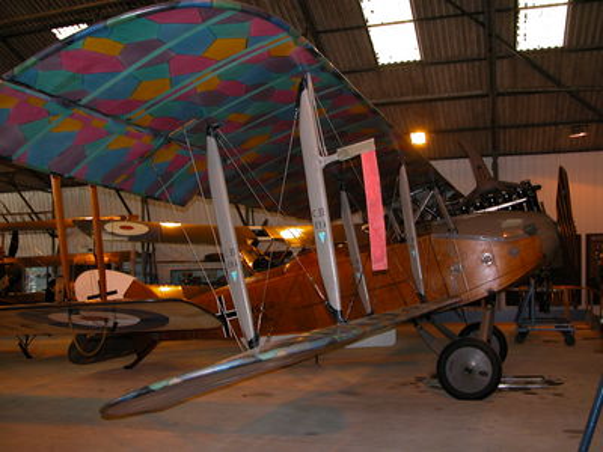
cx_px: 302
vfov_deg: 40.7
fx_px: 610
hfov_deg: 52.6
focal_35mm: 35
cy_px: 226
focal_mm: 8.9
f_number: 2.8
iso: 200
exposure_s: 1/60
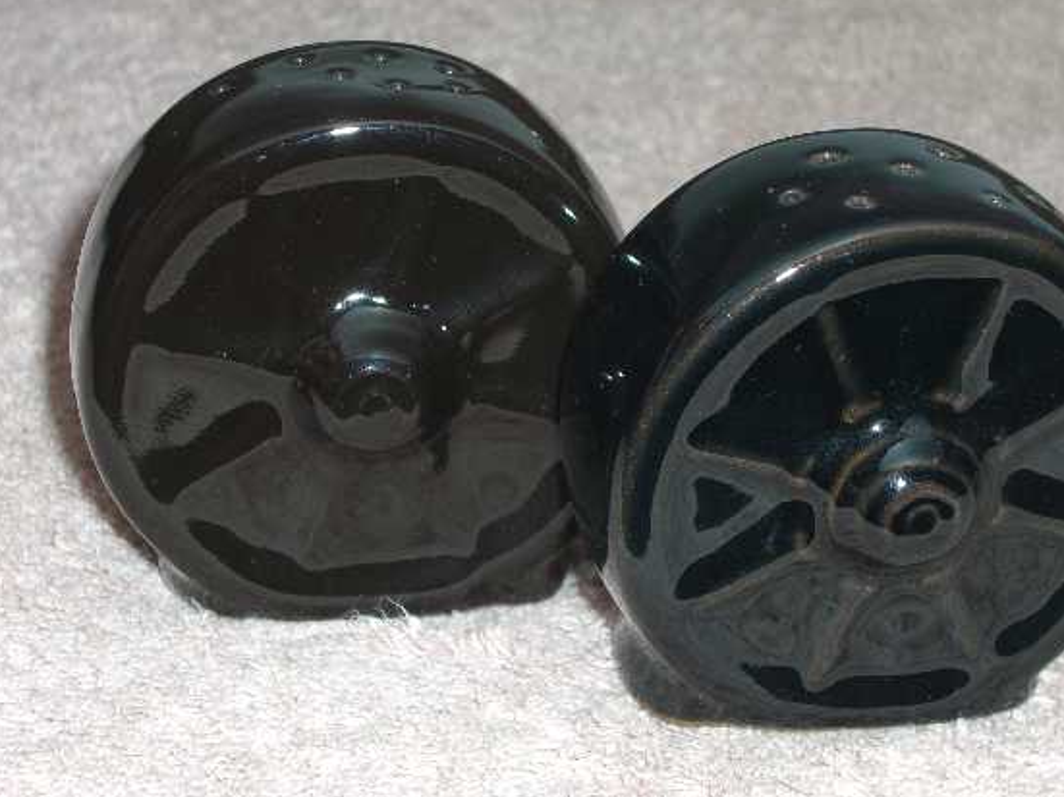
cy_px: 409
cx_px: 606
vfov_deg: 13.7
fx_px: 3319
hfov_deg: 18.2
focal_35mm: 108
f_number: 9.6
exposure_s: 1/30
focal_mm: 19.4
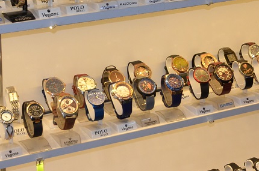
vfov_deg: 11.5
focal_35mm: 115
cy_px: -60
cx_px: 196
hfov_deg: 17.7
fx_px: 826
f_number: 3.5
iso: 400
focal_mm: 22
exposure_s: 1/125
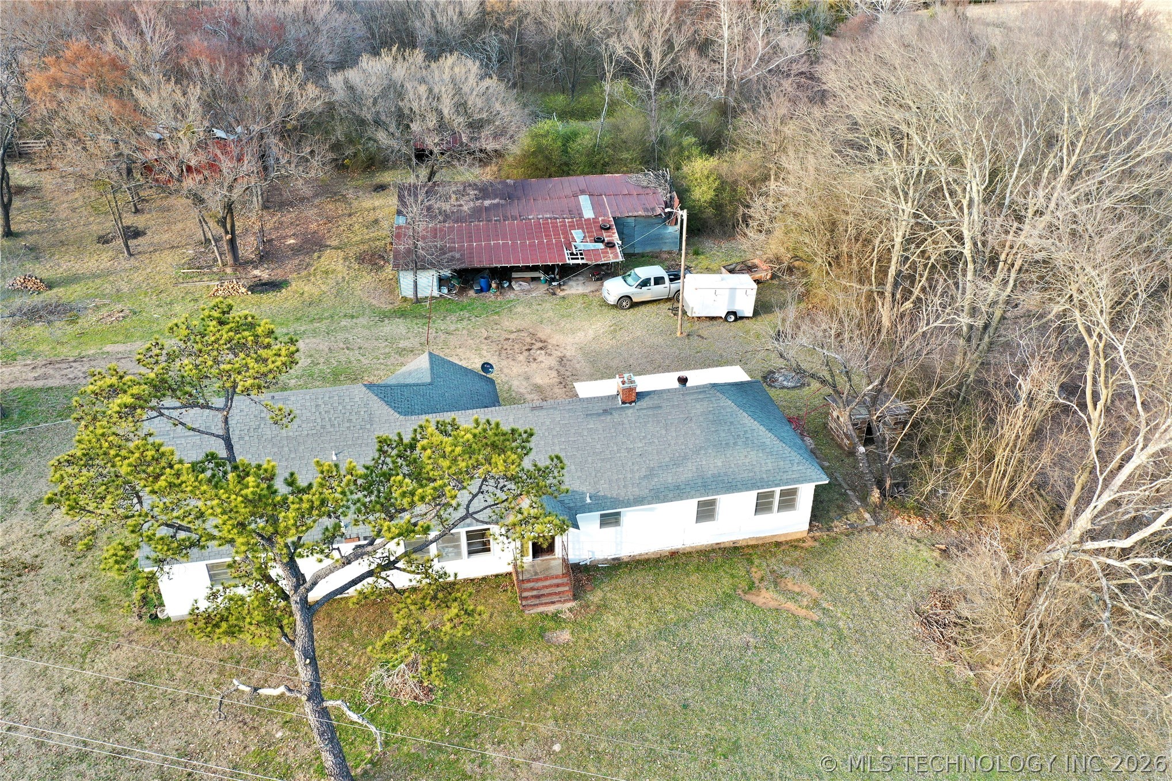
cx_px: 586
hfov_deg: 65.5
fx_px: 911
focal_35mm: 28
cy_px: 390
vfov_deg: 46.4
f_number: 4
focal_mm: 10.26
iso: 100
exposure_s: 1/100
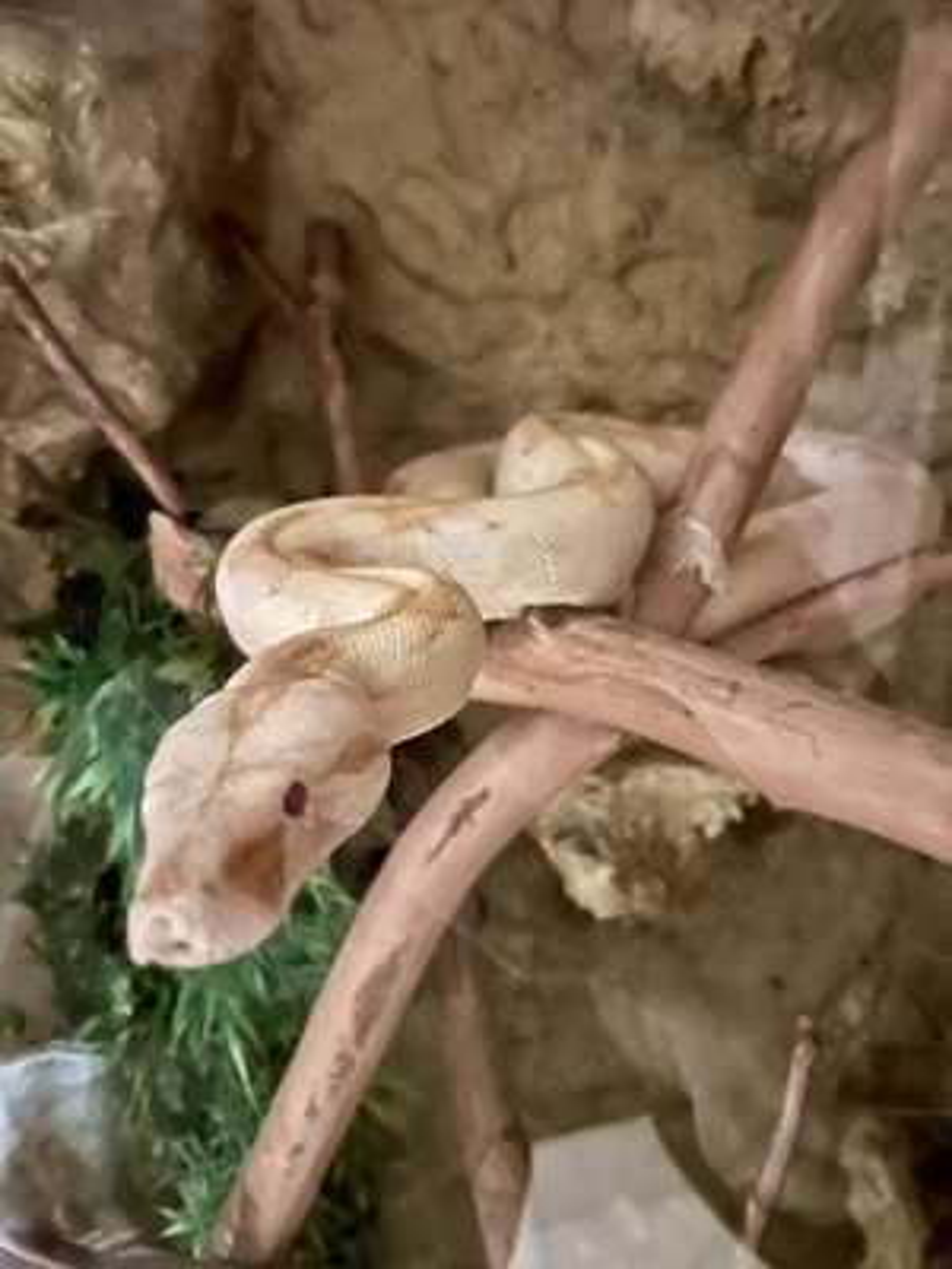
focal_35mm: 26
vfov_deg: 67.3
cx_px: 476
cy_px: 634
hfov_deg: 53.1
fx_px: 953
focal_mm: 5.7
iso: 640
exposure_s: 1/12
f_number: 1.5
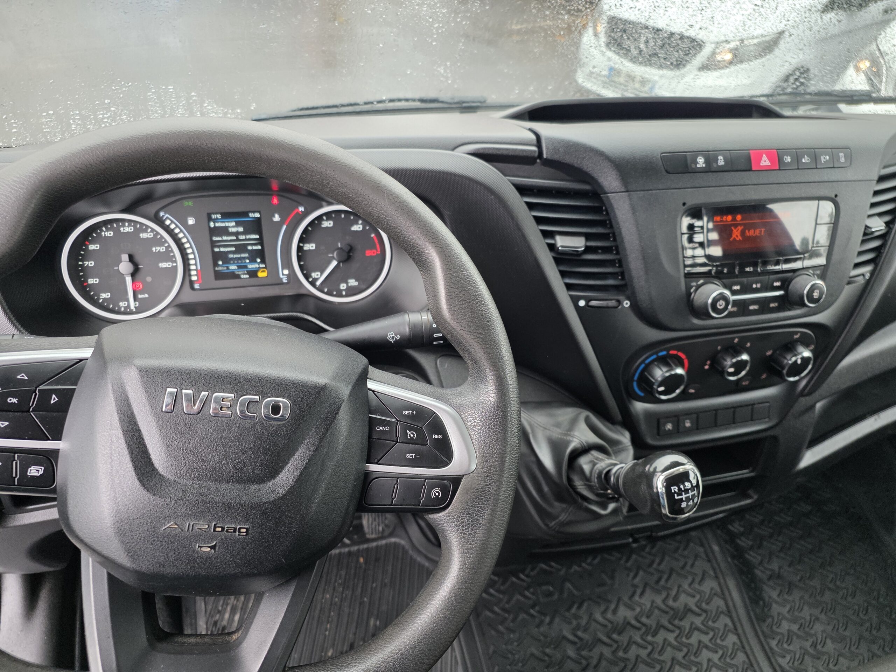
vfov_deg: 58.9
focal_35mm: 23
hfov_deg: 73.9
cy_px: 336
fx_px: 595
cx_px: 448
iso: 200
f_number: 1.7
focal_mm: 6.25
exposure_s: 1/180
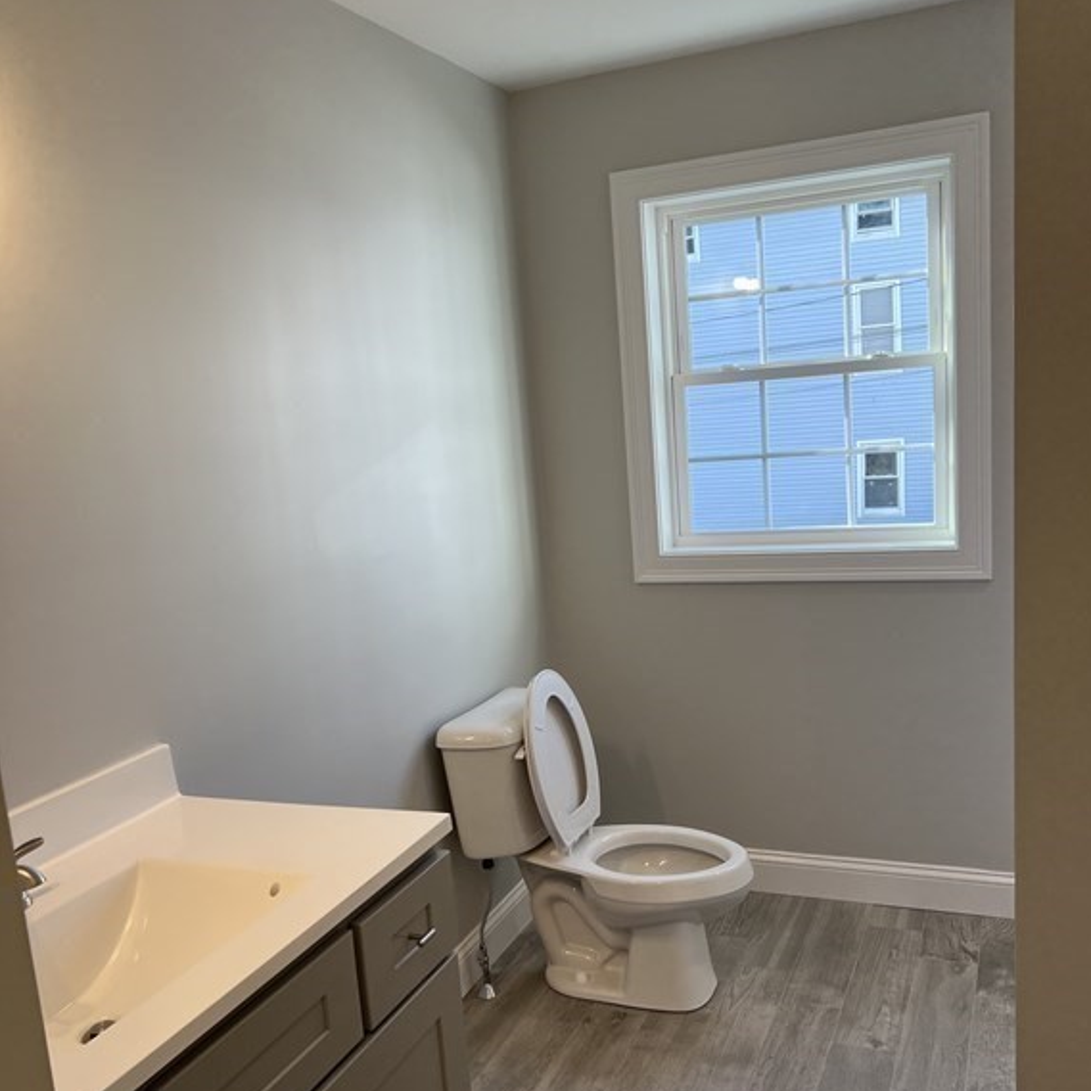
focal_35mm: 31
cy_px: 596
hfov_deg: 52.5
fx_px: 1105
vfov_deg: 52.5
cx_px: 550
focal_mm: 5.7
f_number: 1.5
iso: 40
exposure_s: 1/230
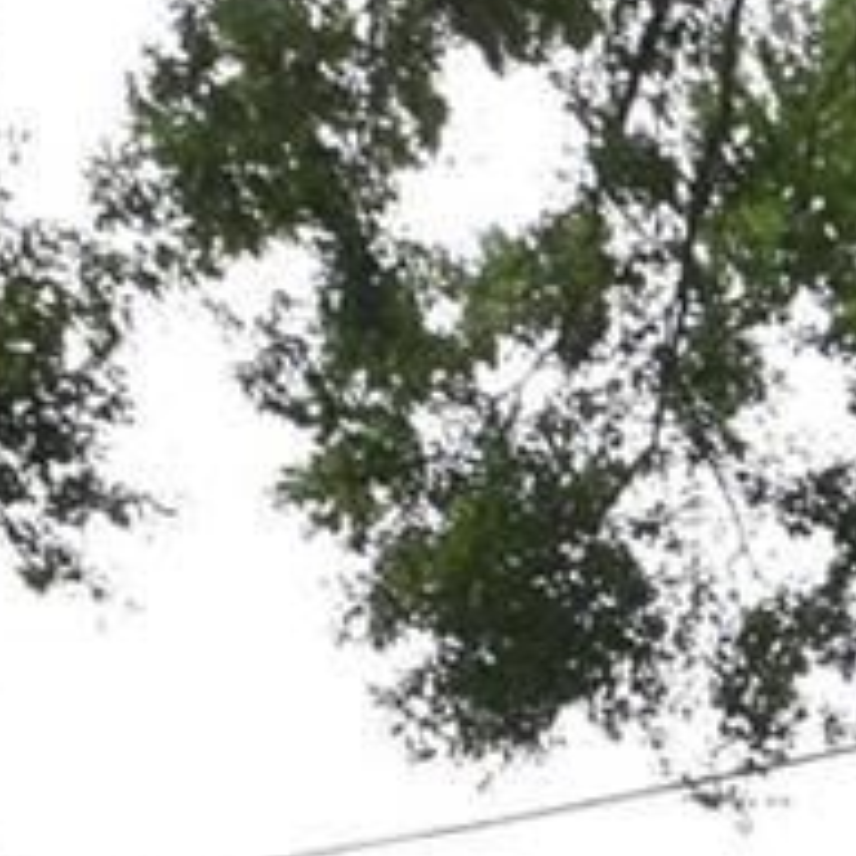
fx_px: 2966
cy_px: 1663
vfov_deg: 14.1
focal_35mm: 106
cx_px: 1645
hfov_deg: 14.1
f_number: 8
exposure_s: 1/250
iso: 200
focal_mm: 10
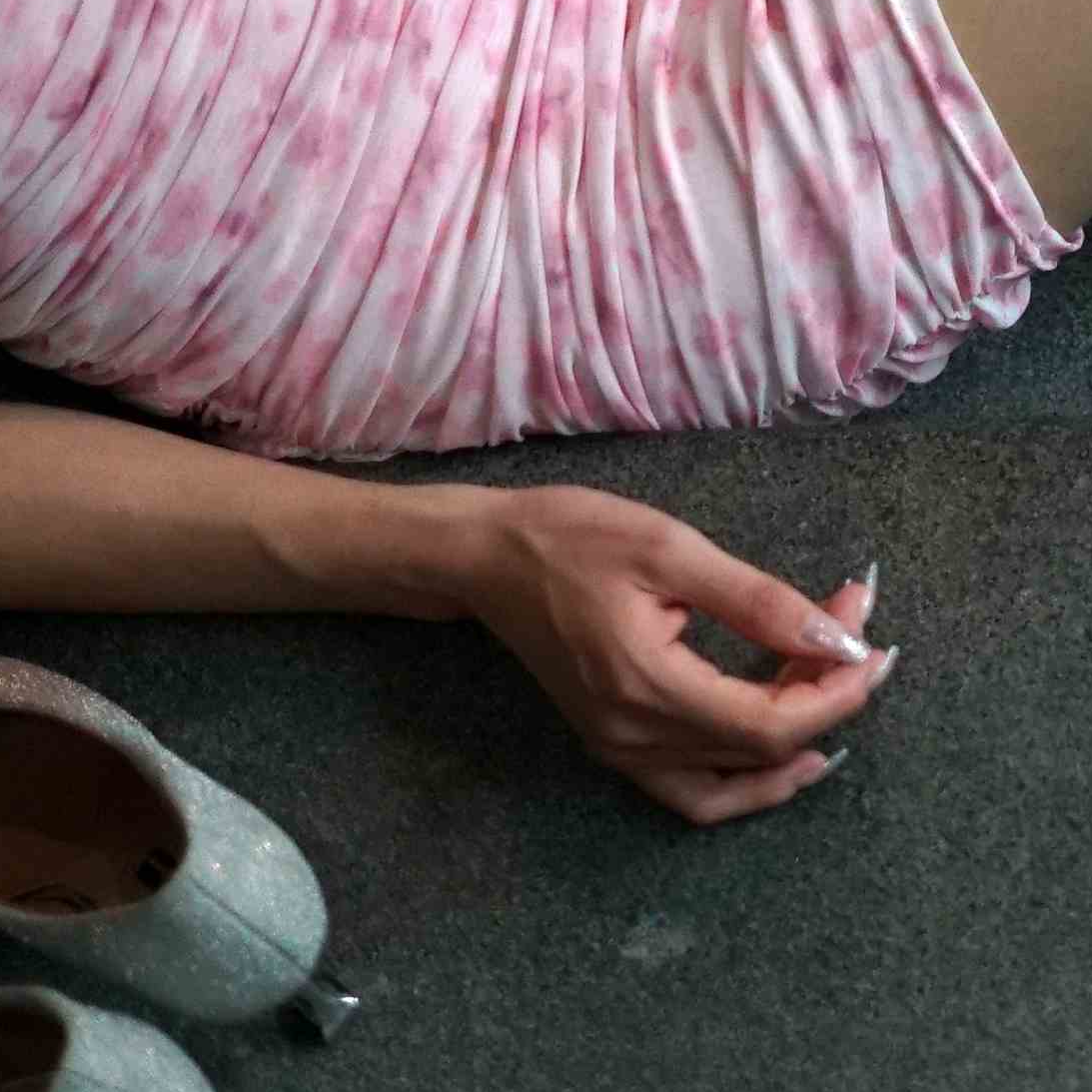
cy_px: -168
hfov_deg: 10.2
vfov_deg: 10.4
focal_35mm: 165
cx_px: 1664
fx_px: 5889
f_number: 1.8
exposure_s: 1/1000
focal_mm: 50
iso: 3200
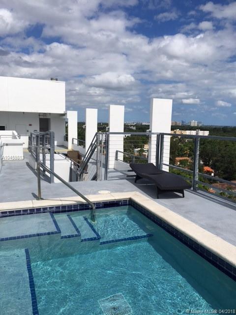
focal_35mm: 29
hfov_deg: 48.2
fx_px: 264
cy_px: 158
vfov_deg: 61.7
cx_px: 118
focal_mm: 4.15
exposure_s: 1/5128
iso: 25
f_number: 2.2
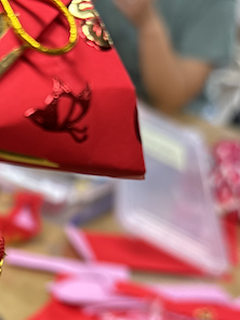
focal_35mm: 68
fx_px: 629
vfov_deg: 28.1
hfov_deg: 21.3
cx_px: 41
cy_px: 248
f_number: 1.78
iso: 125
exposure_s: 1/60
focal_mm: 6.76
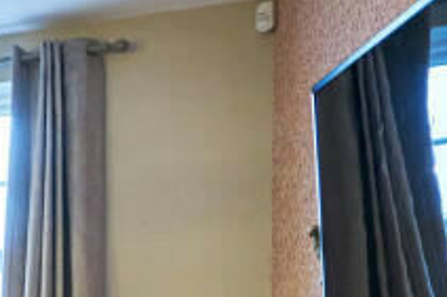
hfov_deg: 18.7
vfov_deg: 21.8
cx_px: -470
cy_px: 344
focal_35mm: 58
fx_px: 720
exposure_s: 1/10
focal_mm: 8
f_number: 7.1
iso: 400
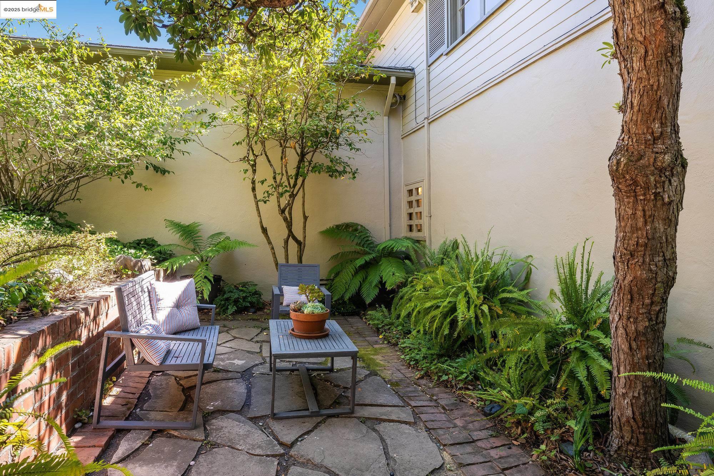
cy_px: 238
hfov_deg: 81.2
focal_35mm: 21
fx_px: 417
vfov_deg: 59.5
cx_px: 357
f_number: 11
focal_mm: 21
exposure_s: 1/80
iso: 200
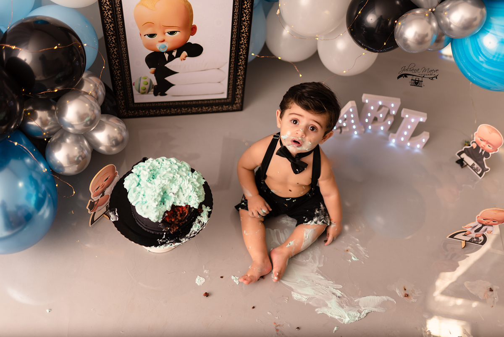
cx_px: 252
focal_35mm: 35
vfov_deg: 37.9
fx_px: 490
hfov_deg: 54.4
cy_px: 168
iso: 100
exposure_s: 1/250
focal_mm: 35
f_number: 1.4
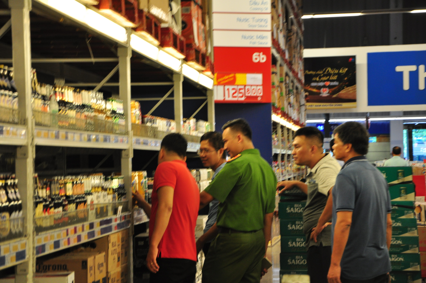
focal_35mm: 120
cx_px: 213
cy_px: 142
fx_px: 1418
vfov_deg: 11.4
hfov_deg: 17.1
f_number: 5.3
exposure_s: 1/40
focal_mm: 80
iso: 800
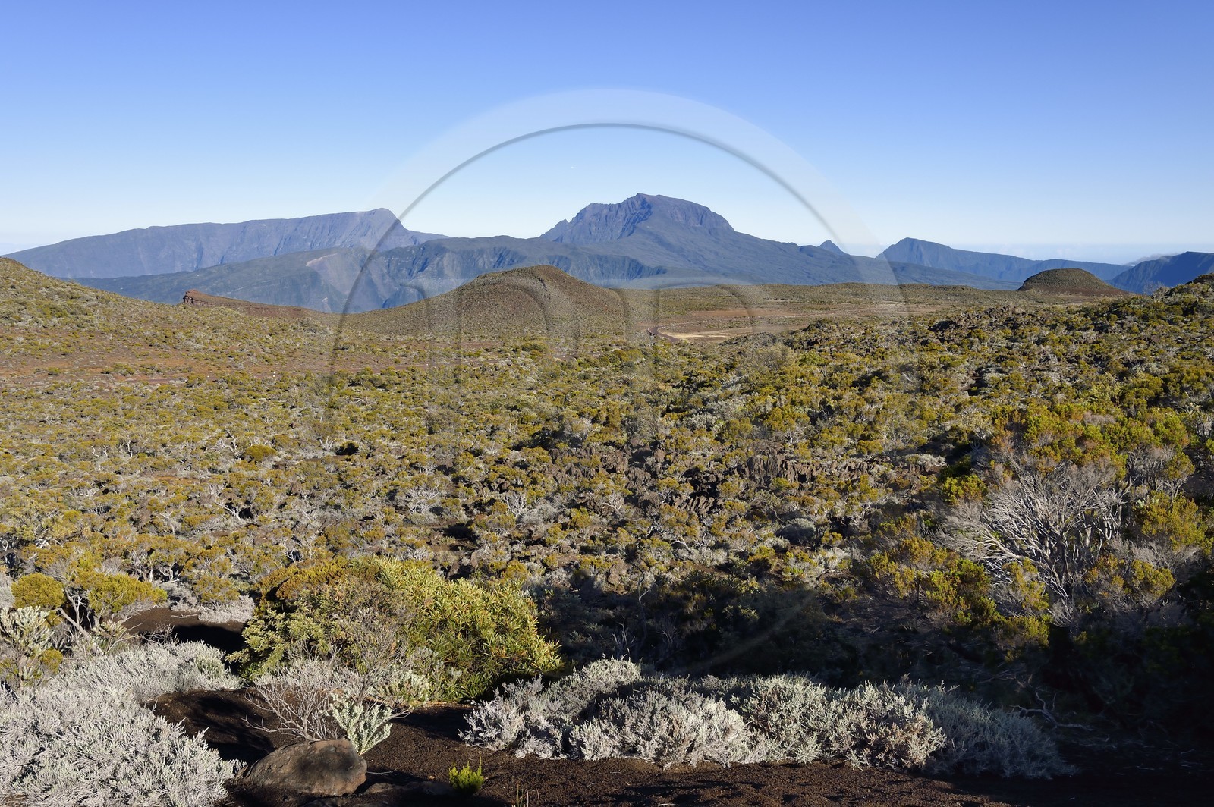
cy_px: 404
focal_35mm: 40
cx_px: 607
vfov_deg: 33.3
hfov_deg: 48.5
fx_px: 1348
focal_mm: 40
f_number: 14
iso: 200
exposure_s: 1/200
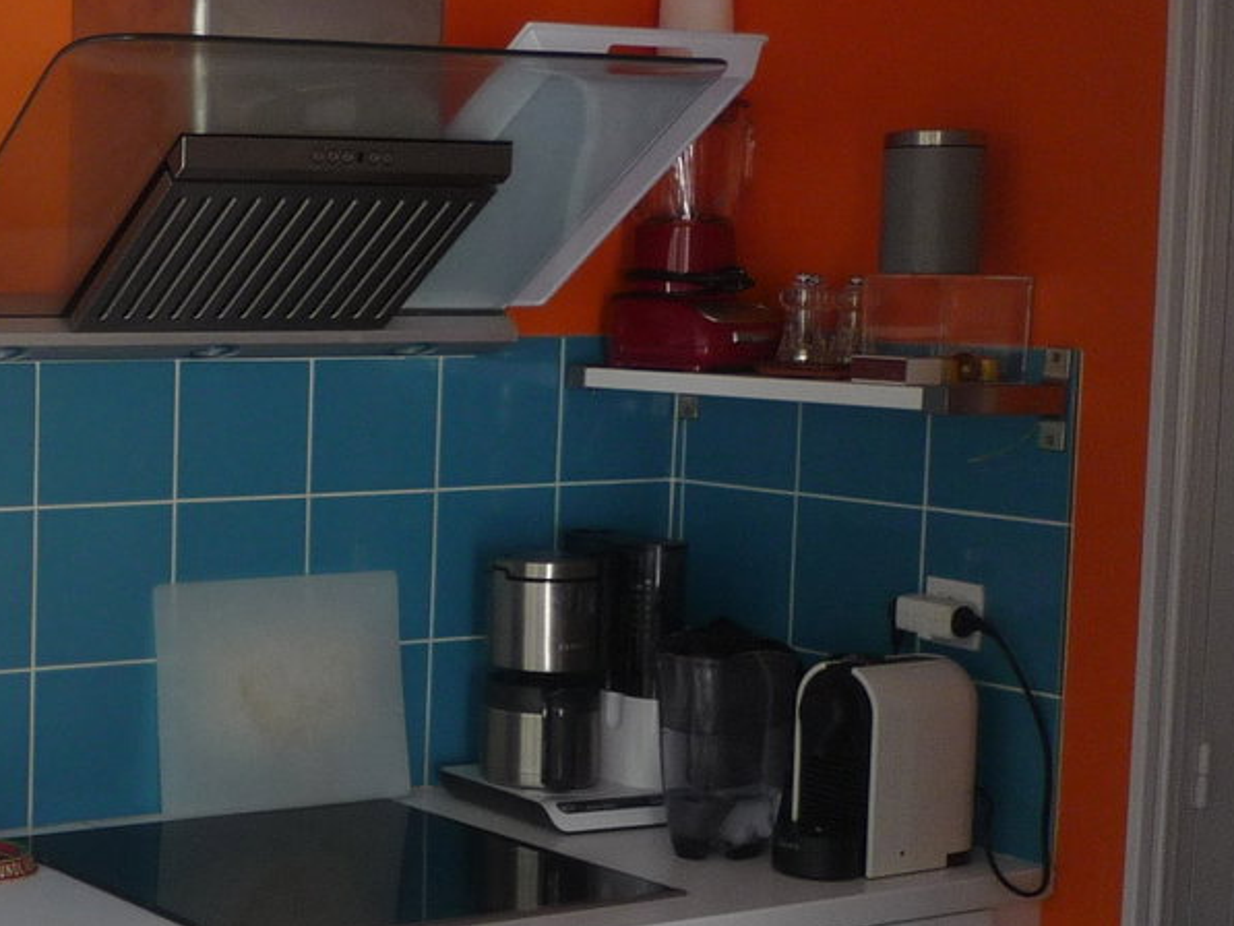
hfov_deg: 25.4
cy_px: 455
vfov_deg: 21.9
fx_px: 2389
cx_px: -322
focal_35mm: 67
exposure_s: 1/60
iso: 100
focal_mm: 4.4
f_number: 2.8
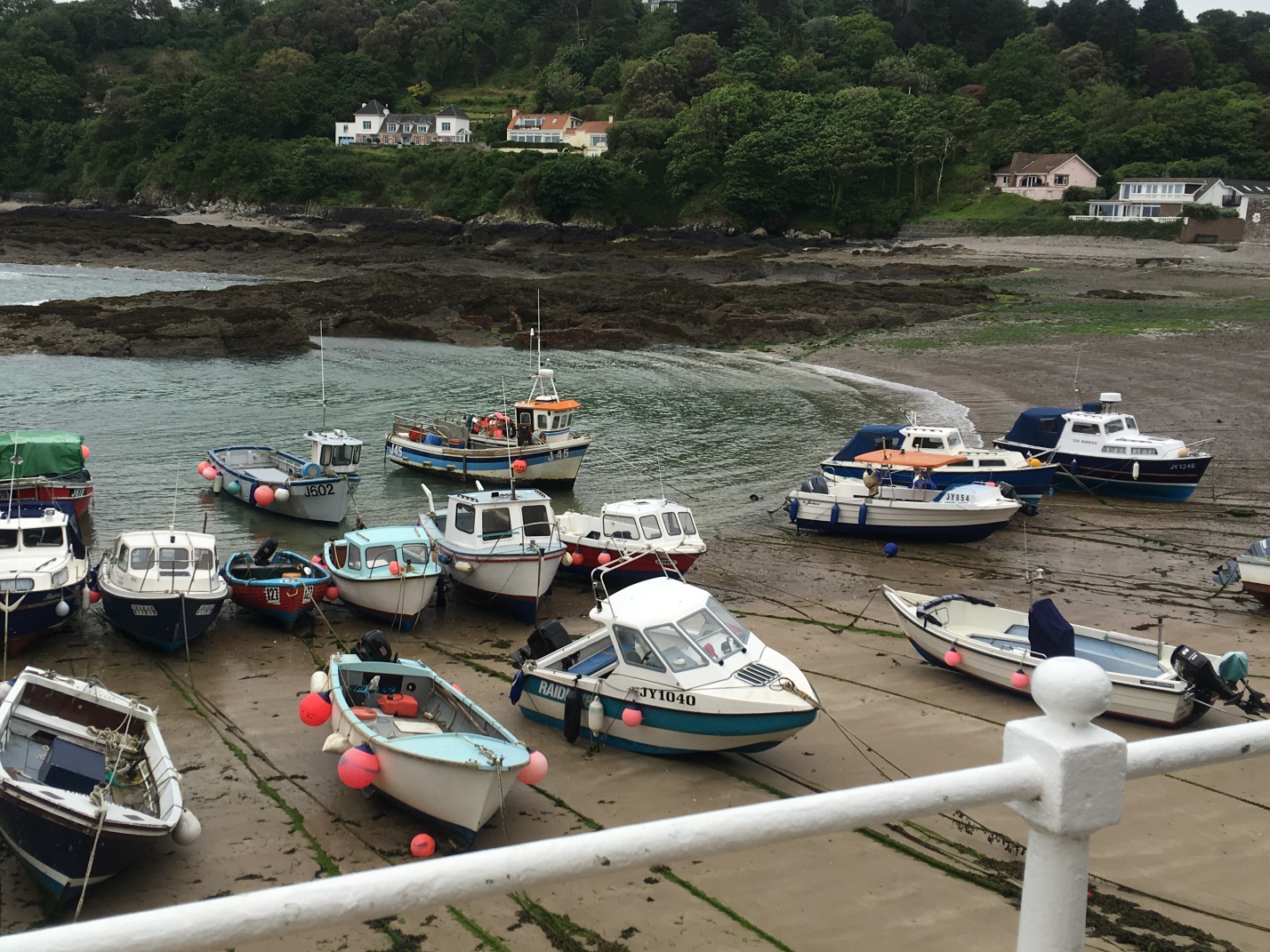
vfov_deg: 36.8
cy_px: 450
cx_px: 579
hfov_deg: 47.8
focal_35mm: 39
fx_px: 1431
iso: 25
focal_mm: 4.15
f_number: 2.2
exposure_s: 1/538
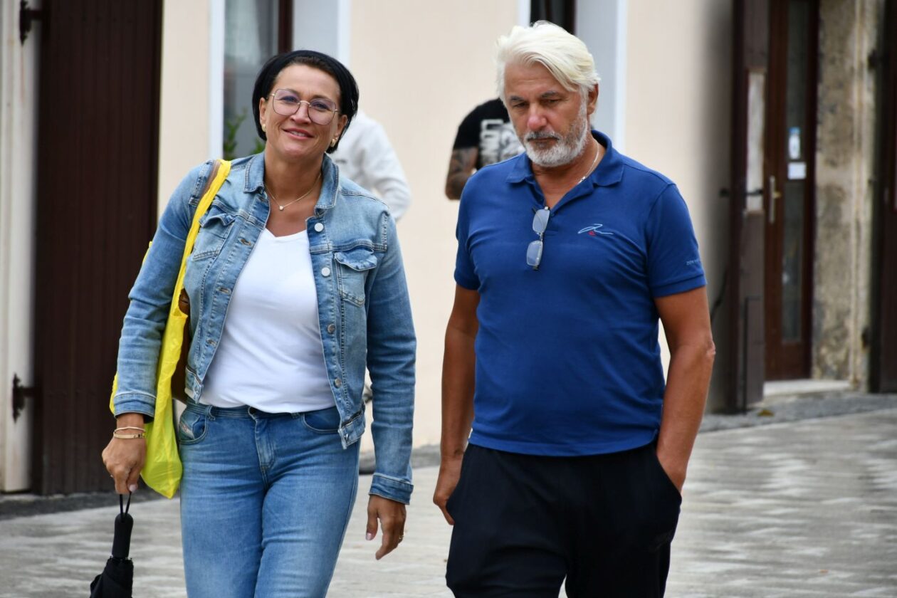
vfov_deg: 6.5
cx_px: 448
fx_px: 5232
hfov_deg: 9.8
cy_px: 299
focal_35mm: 210
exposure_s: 1/500
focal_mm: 140
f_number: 5.6
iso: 450
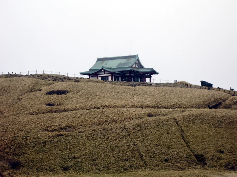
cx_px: 118
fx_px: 733
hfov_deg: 18.4
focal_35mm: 107
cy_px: 88
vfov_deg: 13.8
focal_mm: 17.4
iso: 50
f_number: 4.8
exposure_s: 1/250
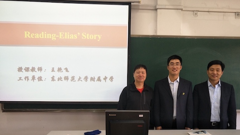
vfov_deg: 45.5
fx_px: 159
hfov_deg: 74.0
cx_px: 124
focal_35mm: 25
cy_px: 87
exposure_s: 1/50
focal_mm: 3.79
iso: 113
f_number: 2
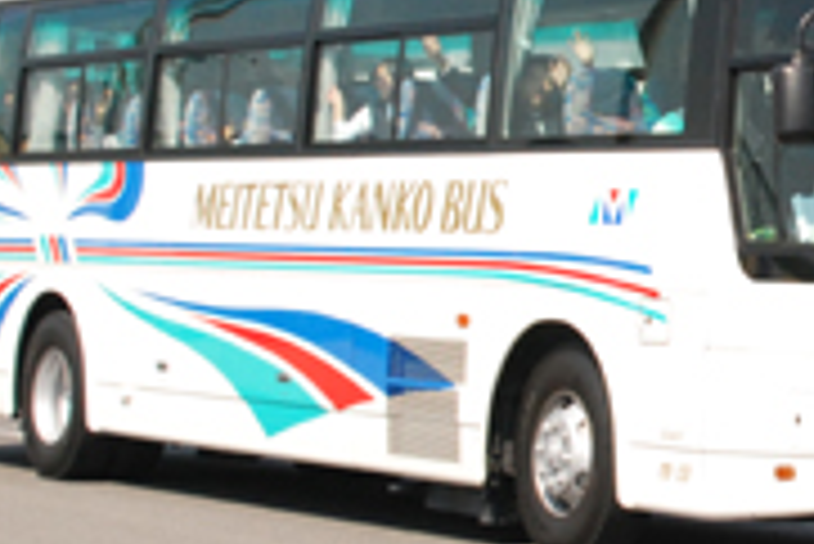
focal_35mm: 139
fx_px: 3145
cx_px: 998
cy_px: 171
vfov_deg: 9.9
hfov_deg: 14.3
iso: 800
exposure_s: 1/4000
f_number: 4
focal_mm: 28
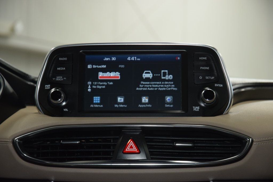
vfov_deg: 13.0
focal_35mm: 105
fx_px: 796
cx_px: 136
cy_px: 91
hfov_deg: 19.5
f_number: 4.5
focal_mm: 70
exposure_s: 1/60
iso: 1000
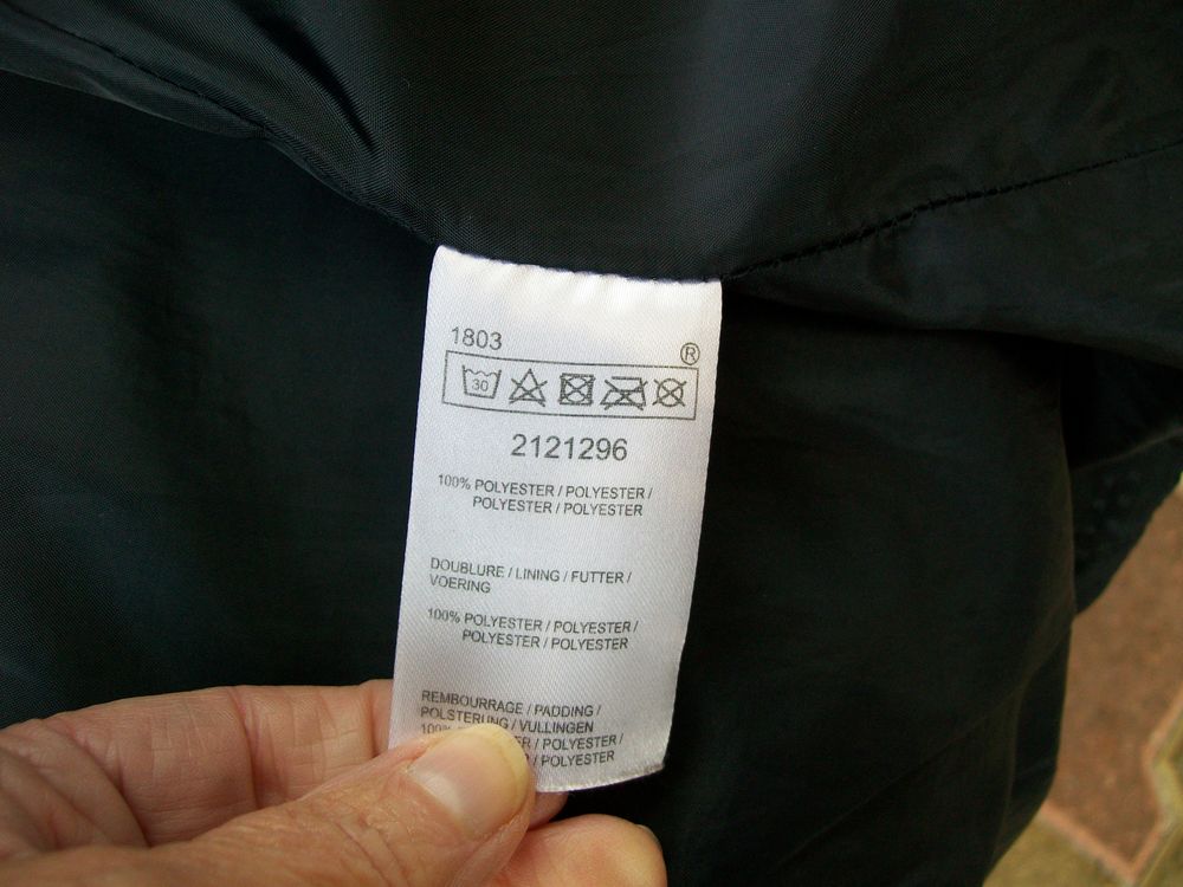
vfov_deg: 41.8
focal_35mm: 34
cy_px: 444
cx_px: 592
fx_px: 1162
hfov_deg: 54.0
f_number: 2.7
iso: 98
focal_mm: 6.1
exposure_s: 1/60
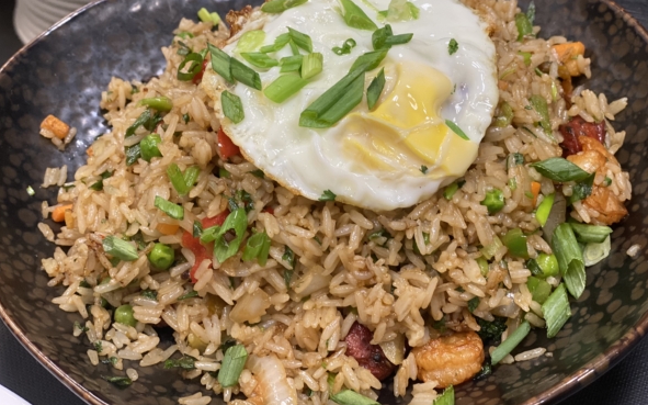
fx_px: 989
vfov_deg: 23.1
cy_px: 168
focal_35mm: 56
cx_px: 326
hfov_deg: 36.3
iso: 125
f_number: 2
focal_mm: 6
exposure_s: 1/40
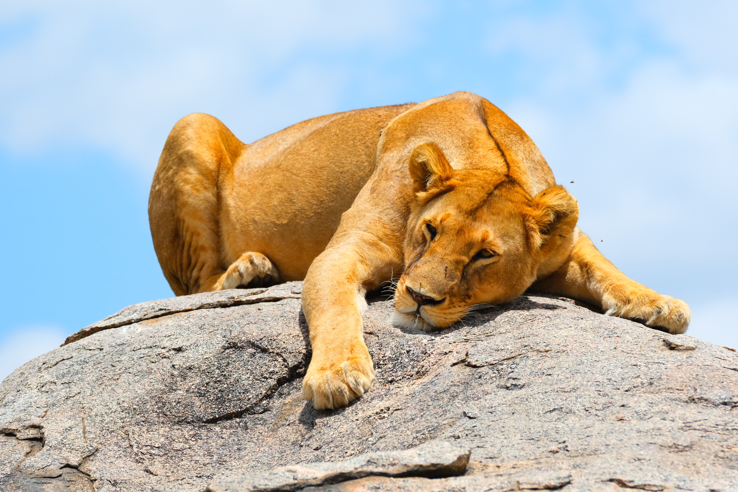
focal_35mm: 285
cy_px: 246
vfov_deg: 4.8
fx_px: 5842
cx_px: 369
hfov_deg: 7.2
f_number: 6.4
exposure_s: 1/2000
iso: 640
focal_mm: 189.7
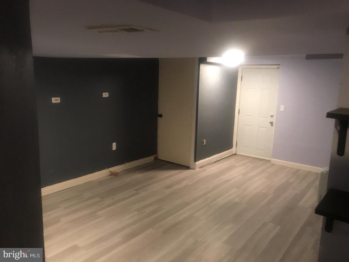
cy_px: 131
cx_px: 174
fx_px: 282
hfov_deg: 63.4
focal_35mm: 28
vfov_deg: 49.7
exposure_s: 1/13
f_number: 1.8
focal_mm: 3.99
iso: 100
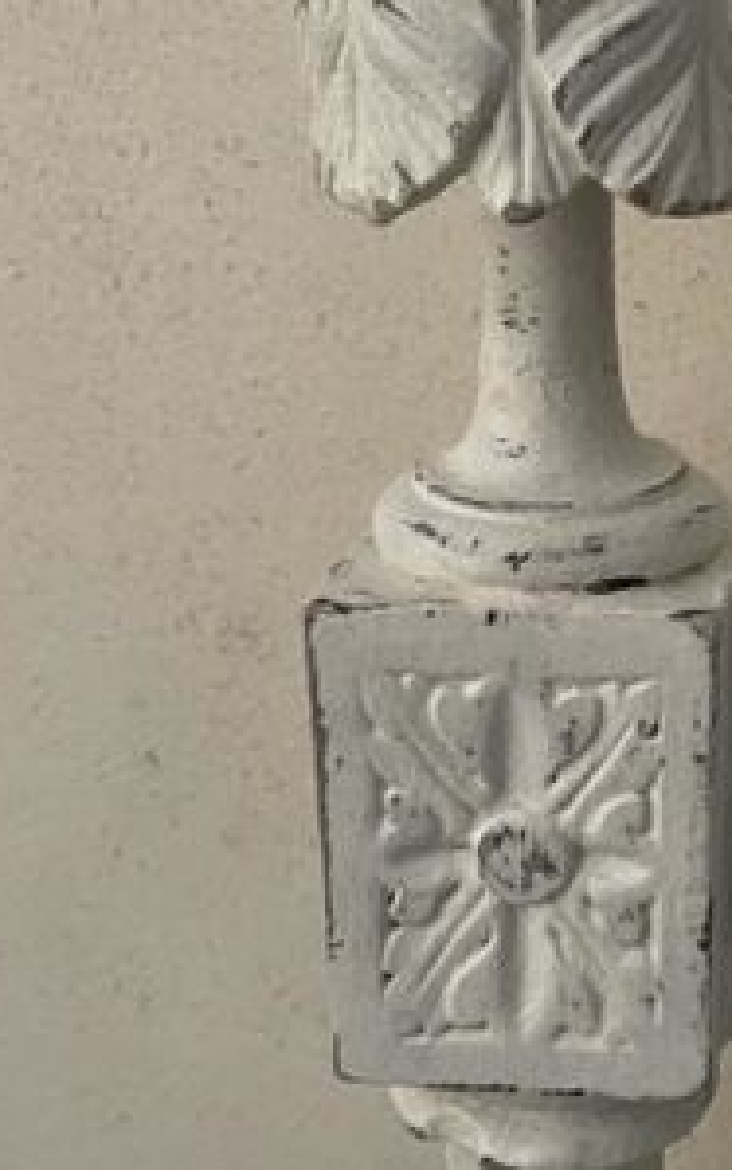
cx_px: 759
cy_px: 438
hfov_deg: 21.1
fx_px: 1882
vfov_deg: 34.4
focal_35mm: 59
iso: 320
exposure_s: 1/60
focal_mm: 4.2
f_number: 1.6
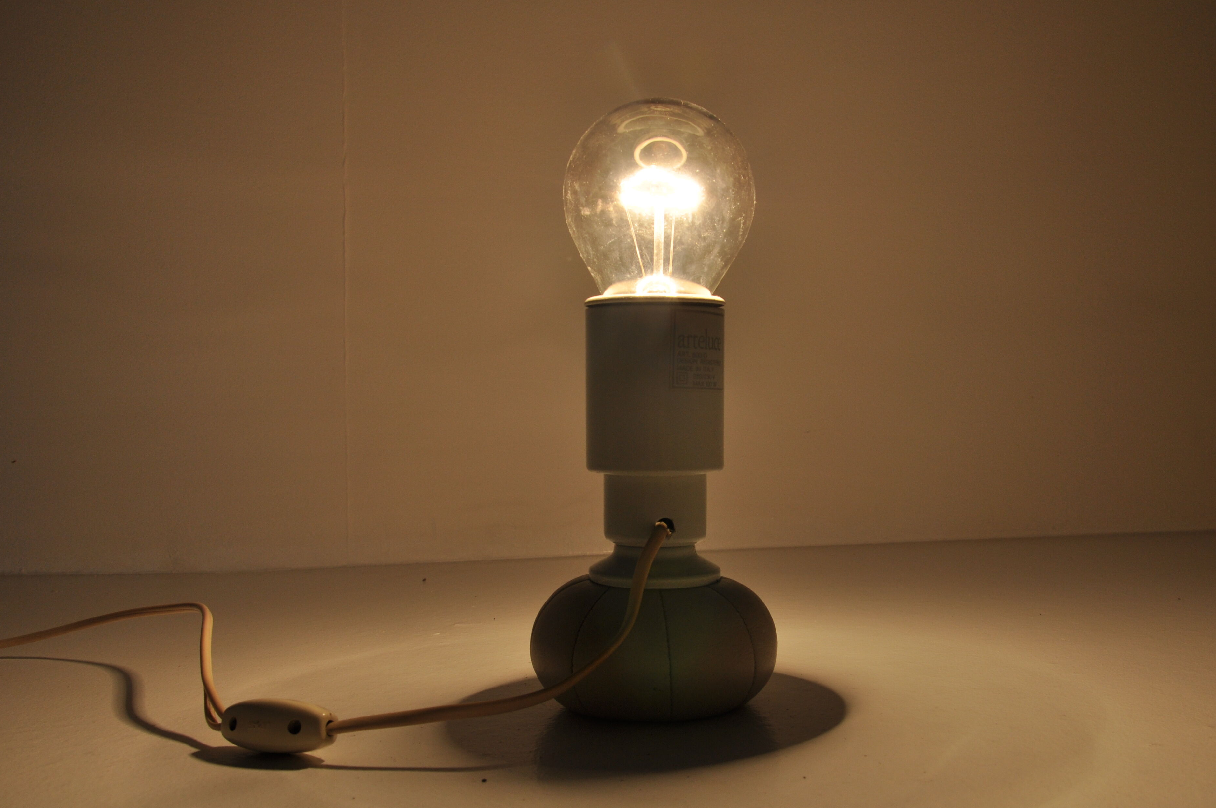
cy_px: 456
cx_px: 670
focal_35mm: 31
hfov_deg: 60.2
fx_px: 1046
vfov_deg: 42.1
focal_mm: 18
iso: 200
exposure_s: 1/80
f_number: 9
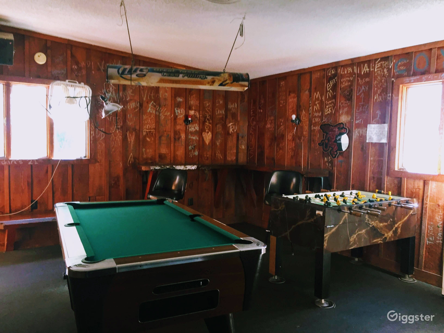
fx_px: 372
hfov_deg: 61.7
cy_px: 166
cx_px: 222
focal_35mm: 29
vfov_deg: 48.2
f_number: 2.2
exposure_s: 1/30
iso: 100
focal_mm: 4.15
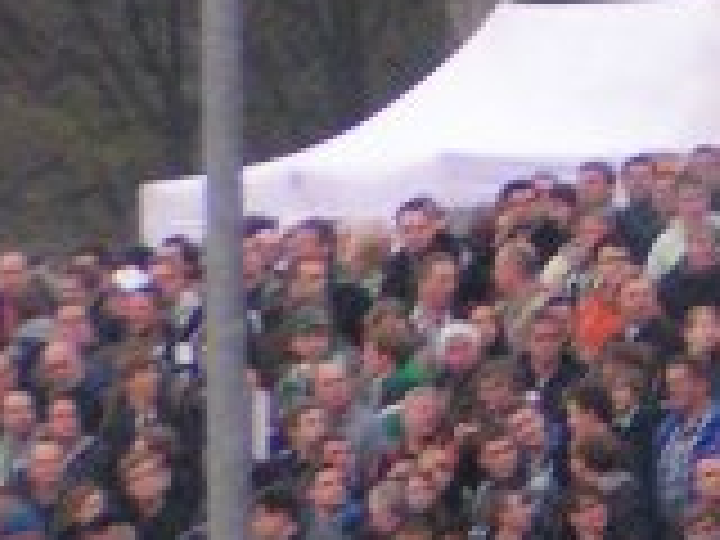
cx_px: 1755
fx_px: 16286
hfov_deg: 2.5
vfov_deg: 1.9
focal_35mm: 783
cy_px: 144
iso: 200
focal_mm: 24
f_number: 3.5
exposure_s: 1/60
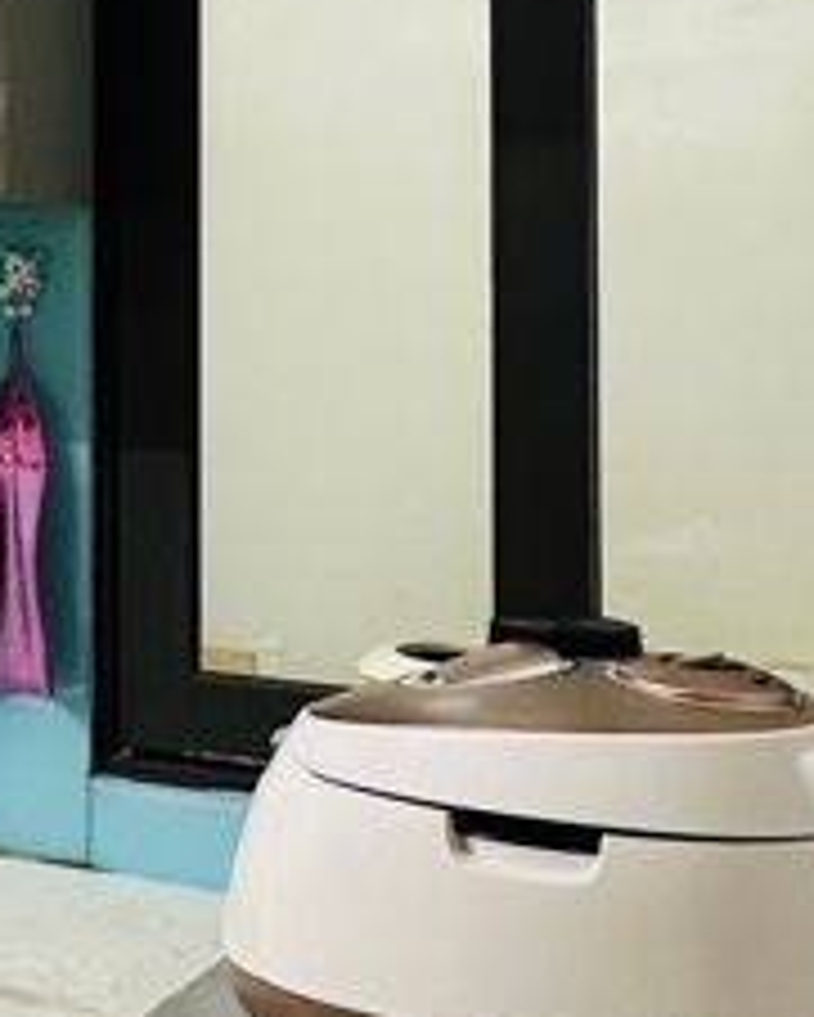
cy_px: 292
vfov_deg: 30.1
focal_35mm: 62
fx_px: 1866
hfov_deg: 22.3
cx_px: -216
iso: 320
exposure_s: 1/50
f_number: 2.2
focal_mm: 2.22
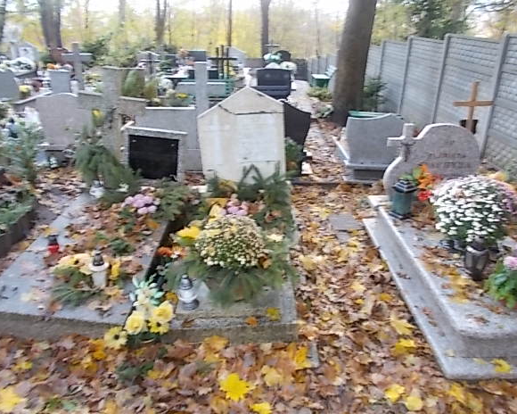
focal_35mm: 28
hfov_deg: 62.2
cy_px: 207
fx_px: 428
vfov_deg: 51.5
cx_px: 253
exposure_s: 1/25
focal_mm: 4.6
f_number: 3.2
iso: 80
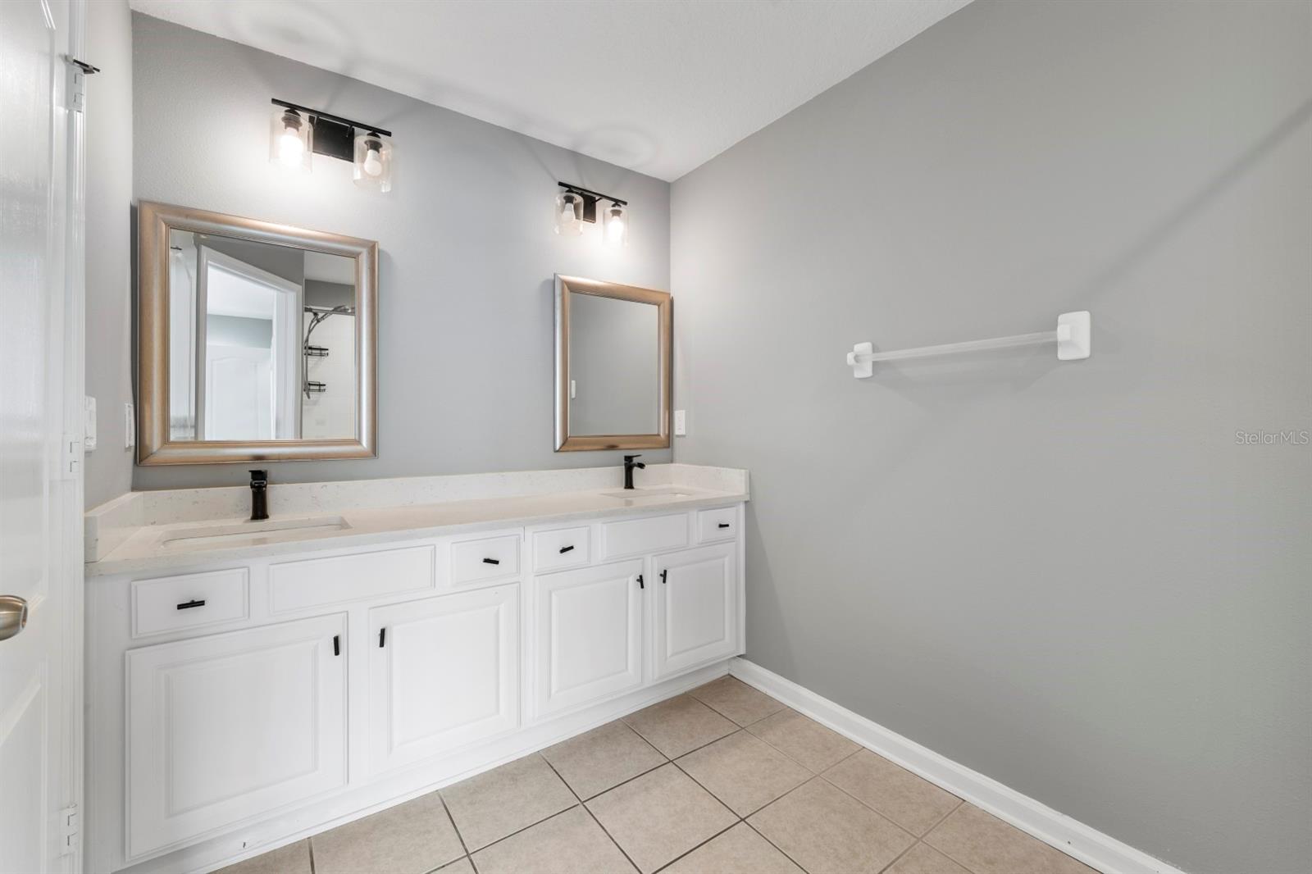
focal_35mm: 14
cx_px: 656
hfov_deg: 104.3
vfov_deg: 81.2
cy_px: 437
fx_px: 510
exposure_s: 1/1.67
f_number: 8
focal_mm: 14
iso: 250
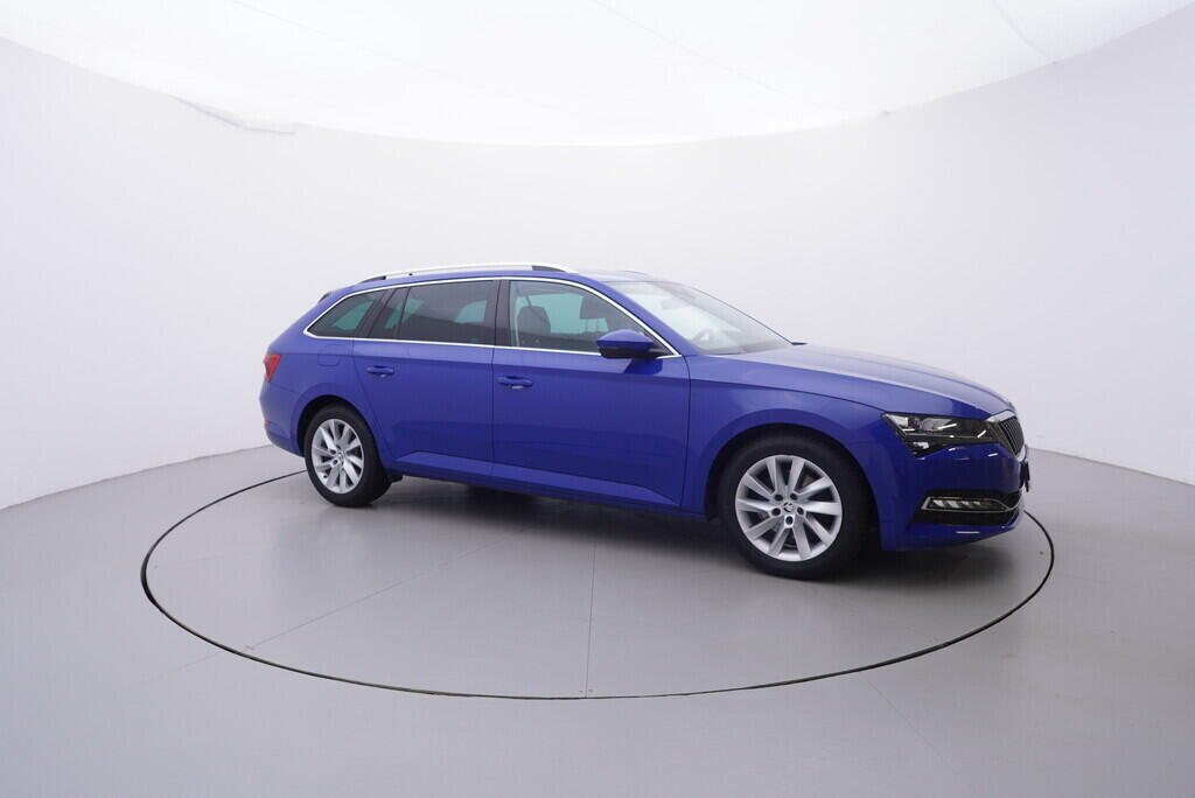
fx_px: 747
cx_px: 598
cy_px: 399
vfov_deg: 56.2
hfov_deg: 77.3
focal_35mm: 22
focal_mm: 15
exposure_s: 1/80
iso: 200
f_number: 5
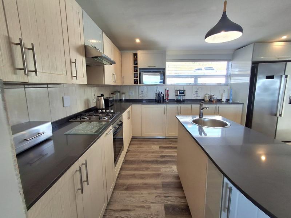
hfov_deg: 94.5
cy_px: 109
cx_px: 146
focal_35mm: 16
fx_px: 134
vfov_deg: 78.0
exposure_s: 1/120
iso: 40
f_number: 2.2
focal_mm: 1.64
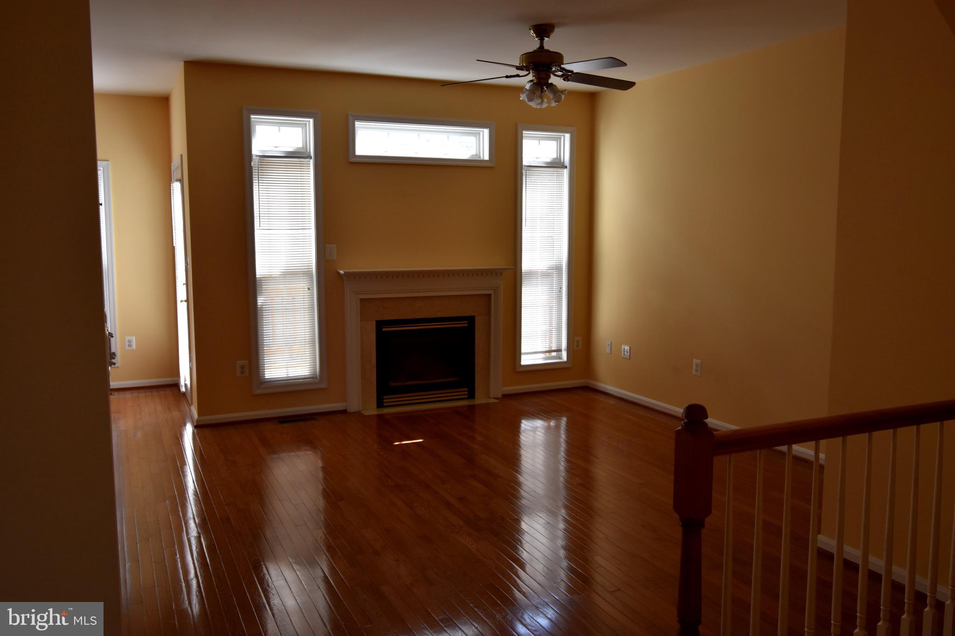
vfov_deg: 43.6
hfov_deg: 61.9
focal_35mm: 30
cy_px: 318
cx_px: 478
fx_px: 796
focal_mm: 20
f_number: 6.3
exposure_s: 1/160
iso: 400
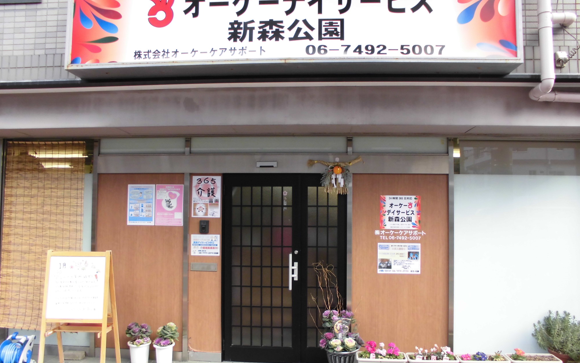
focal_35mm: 28
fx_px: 443
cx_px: 291
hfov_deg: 66.5
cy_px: 186
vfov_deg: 44.5
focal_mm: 4.6
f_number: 3.5
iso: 100
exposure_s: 1/80
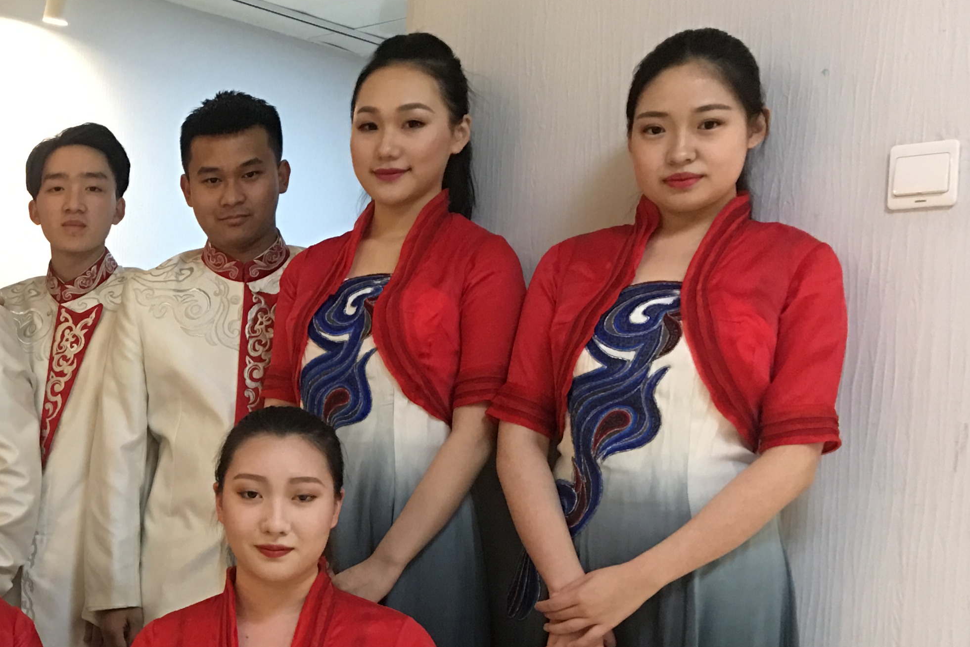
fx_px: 1671
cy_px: 591
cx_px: -24
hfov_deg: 29.9
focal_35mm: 62
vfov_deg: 21.4
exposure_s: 1/10
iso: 80
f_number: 2.2
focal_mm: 4.15
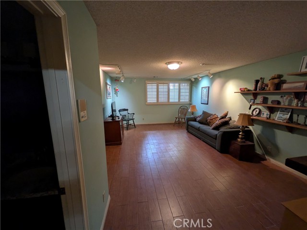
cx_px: 154
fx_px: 124
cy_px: 115
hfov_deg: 102.1
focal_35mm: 14
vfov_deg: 85.7
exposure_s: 1/24
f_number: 2.2
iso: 169
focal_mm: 1.85
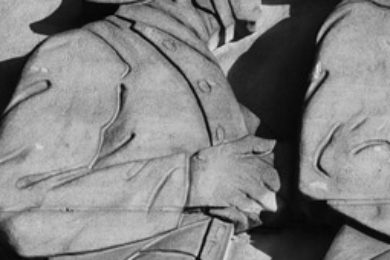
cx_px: 361
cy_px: 372
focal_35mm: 439
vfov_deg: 3.1
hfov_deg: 4.7
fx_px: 4755
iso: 250
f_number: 8
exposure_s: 1/250
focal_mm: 70
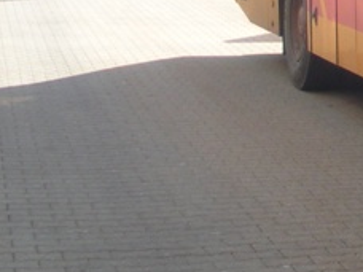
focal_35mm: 162
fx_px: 1699
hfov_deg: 11.4
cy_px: -142
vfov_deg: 8.9
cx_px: 637
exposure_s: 1/179
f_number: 3.5
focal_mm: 6.3
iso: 64
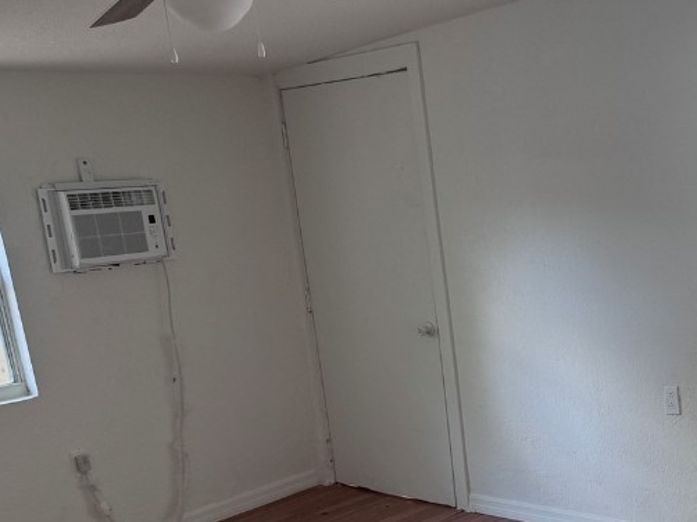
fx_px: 986
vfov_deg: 28.4
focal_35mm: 49
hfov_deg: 37.2
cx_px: 582
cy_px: 482
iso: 160
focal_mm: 6.76
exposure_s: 1/60
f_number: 1.78
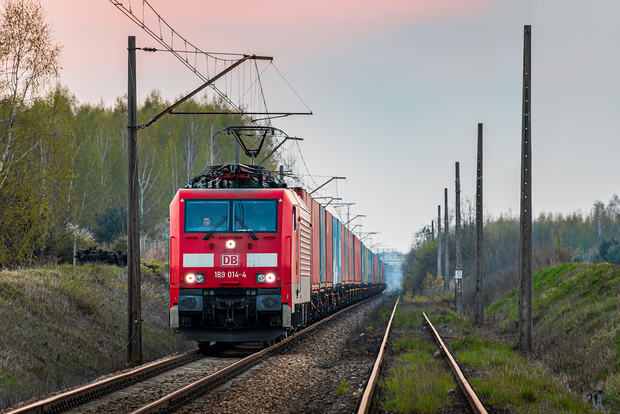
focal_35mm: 271
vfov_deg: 5.1
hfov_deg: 7.6
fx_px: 4668
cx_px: 318
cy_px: 211
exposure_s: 1/125
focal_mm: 175
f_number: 5
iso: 400
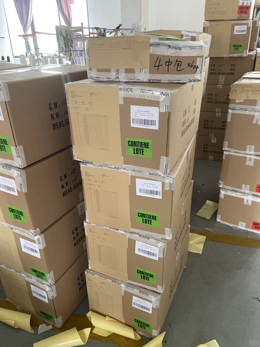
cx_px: 130
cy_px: 174
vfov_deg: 67.3
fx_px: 260
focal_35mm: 26
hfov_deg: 53.1
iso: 200
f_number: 1.6
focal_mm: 4.2
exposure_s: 1/60
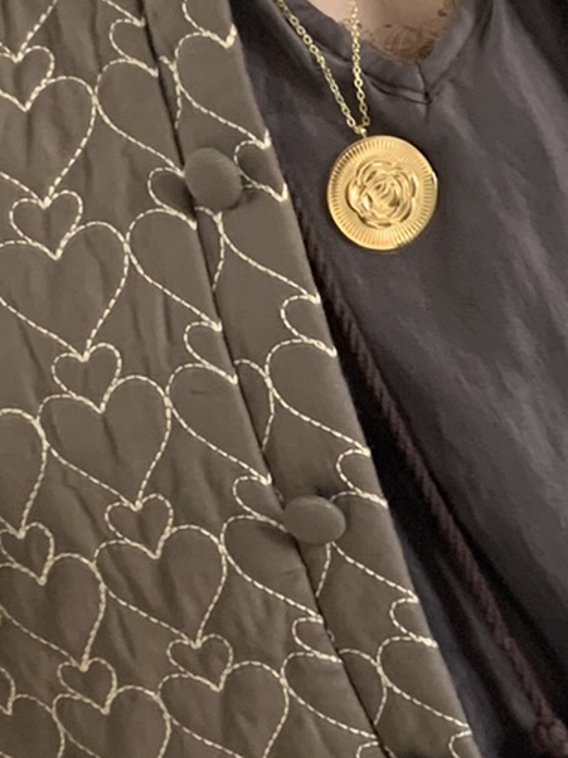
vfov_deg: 18.7
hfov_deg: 14.0
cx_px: 505
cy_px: 507
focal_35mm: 105
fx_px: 2298
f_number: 1.8
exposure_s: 1/59
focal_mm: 4.25
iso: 400
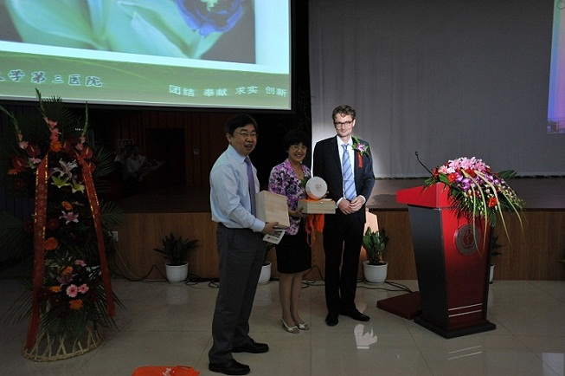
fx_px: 470
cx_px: 282
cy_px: 188
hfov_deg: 62.0
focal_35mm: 30
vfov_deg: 43.5
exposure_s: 1/320
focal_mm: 30
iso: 2000
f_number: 2.8
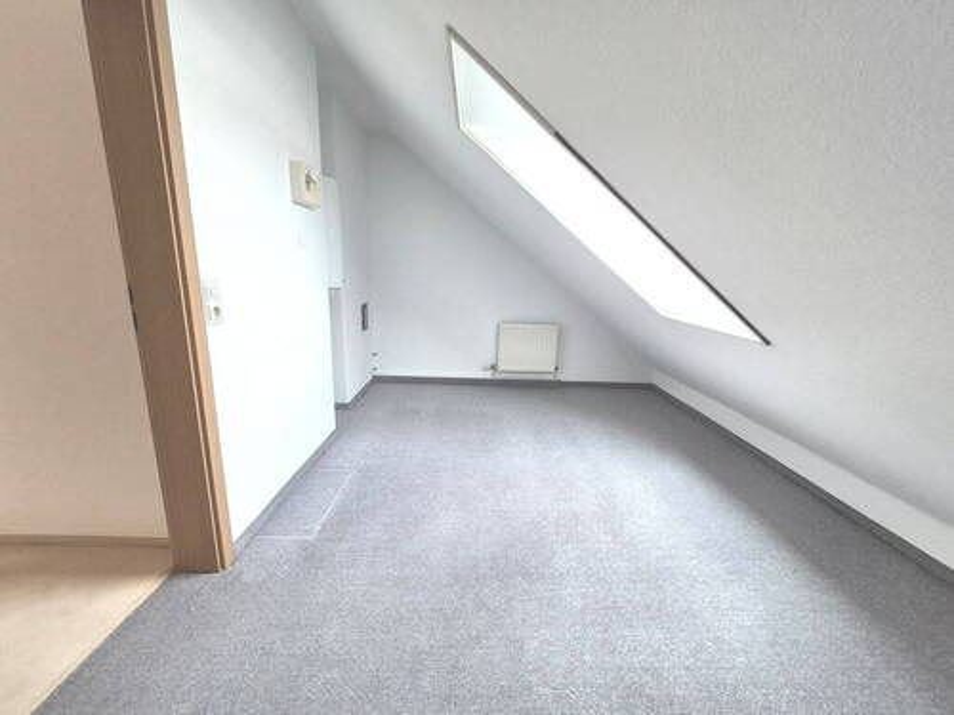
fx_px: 358
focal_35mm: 13
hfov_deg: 106.2
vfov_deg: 89.9
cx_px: 477
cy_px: 358
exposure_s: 1/100
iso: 64
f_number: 2.2
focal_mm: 1.74
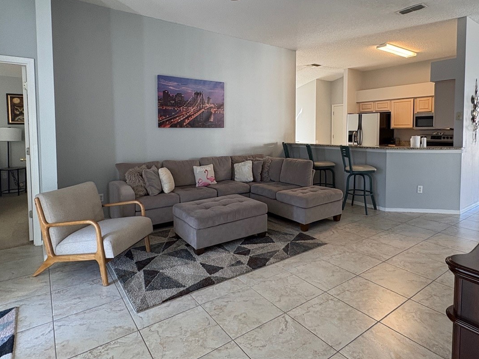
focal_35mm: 21
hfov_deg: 79.0
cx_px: 247
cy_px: 142
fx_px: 291
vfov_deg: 62.8
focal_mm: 2.22
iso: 250
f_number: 2.2
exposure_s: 1/60
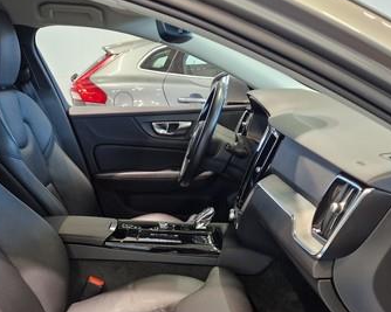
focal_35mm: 43
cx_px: 152
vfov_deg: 33.5
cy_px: 266
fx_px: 497
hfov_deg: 42.7
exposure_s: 1/100
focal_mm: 5.4
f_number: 1.8
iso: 250
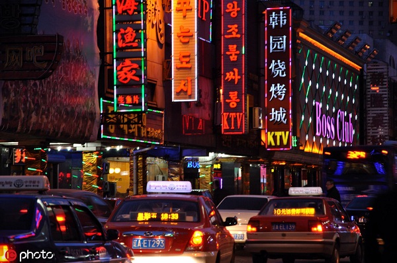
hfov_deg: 19.0
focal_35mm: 108
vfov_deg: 12.6
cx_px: 198
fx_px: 1189
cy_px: 132
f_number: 5.6
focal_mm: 72
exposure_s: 1/8
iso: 400
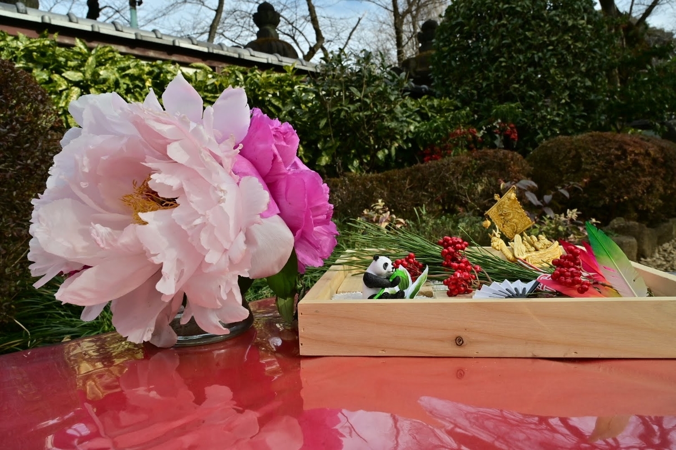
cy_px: 225
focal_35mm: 24
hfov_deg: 73.7
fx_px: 451
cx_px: 338
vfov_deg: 53.1
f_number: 14
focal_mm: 24
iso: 400
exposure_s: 1/125
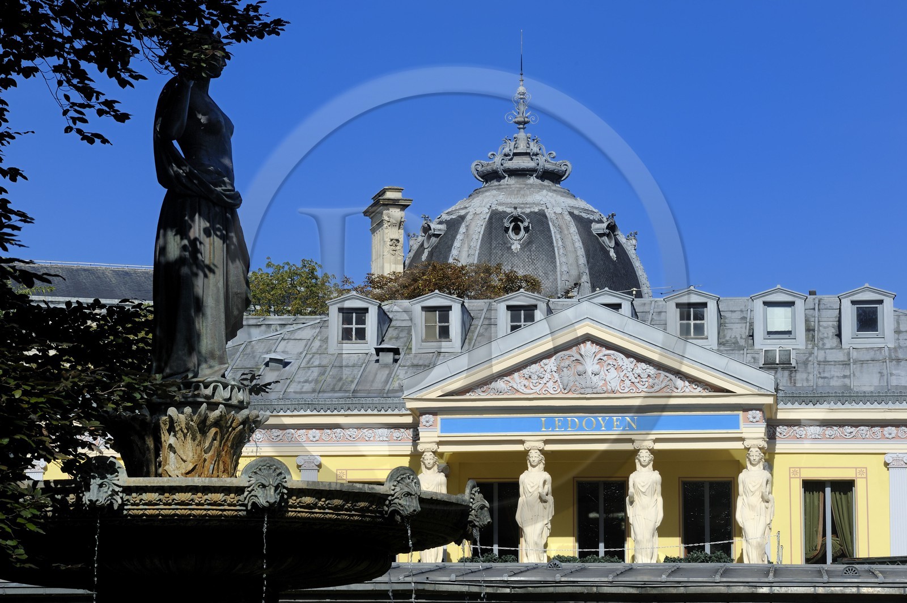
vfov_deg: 11.8
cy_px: 302
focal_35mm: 116
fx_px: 2920
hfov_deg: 17.7
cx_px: 454
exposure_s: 1/200
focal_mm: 116
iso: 200
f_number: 14
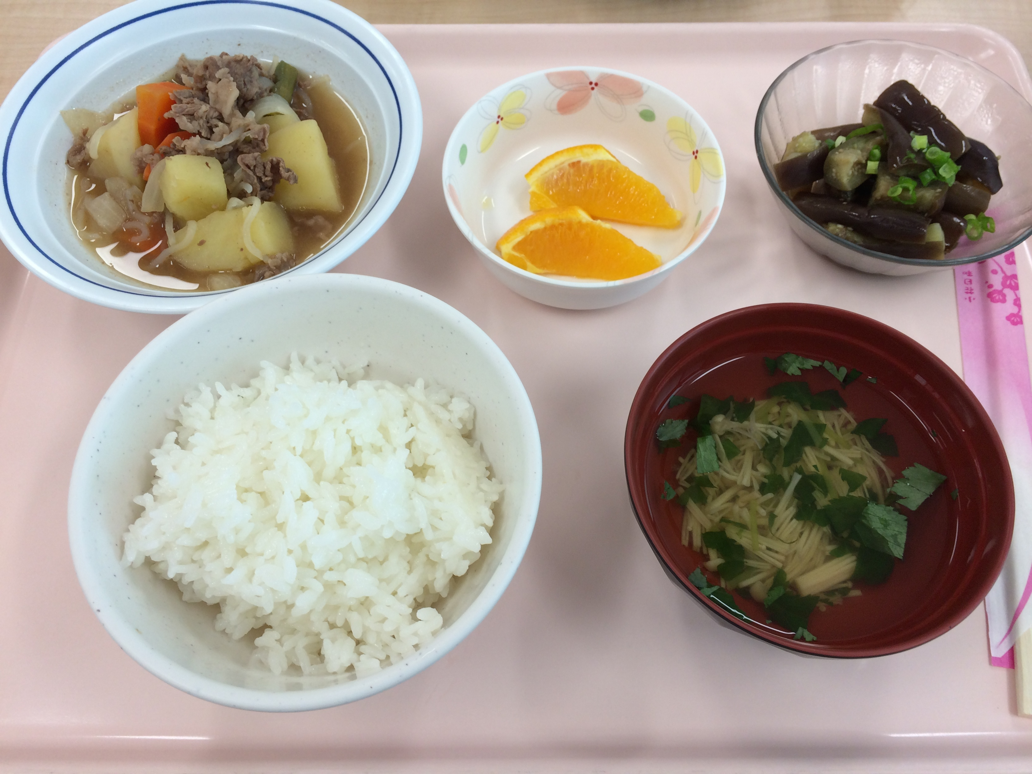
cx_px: 516
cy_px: 387
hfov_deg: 60.0
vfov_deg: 46.8
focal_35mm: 30
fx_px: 894
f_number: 2.2
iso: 50
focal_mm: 4.12
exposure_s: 1/60
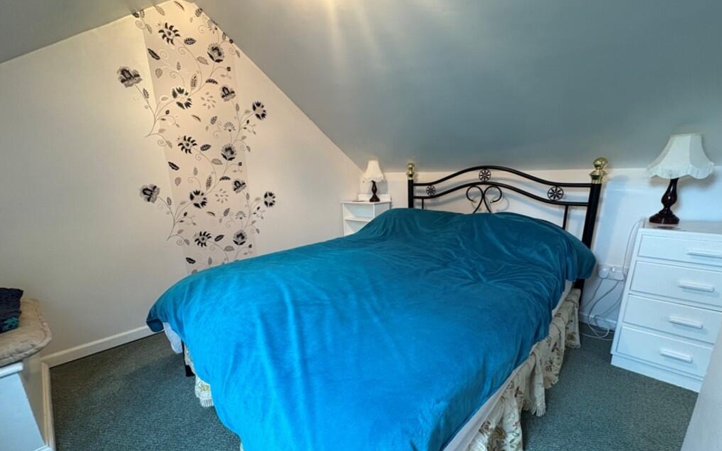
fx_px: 295
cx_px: 364
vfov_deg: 74.5
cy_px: 253
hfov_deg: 101.5
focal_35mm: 15
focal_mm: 2.22
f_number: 2.2
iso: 320
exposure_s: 1/50
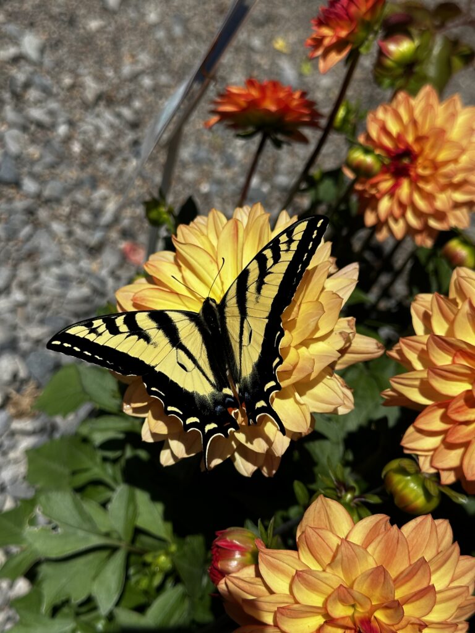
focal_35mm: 48
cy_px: 316
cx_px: 238
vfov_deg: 39.7
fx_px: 878
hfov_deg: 30.3
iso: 64
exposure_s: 1/6623
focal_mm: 6.86
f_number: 1.78
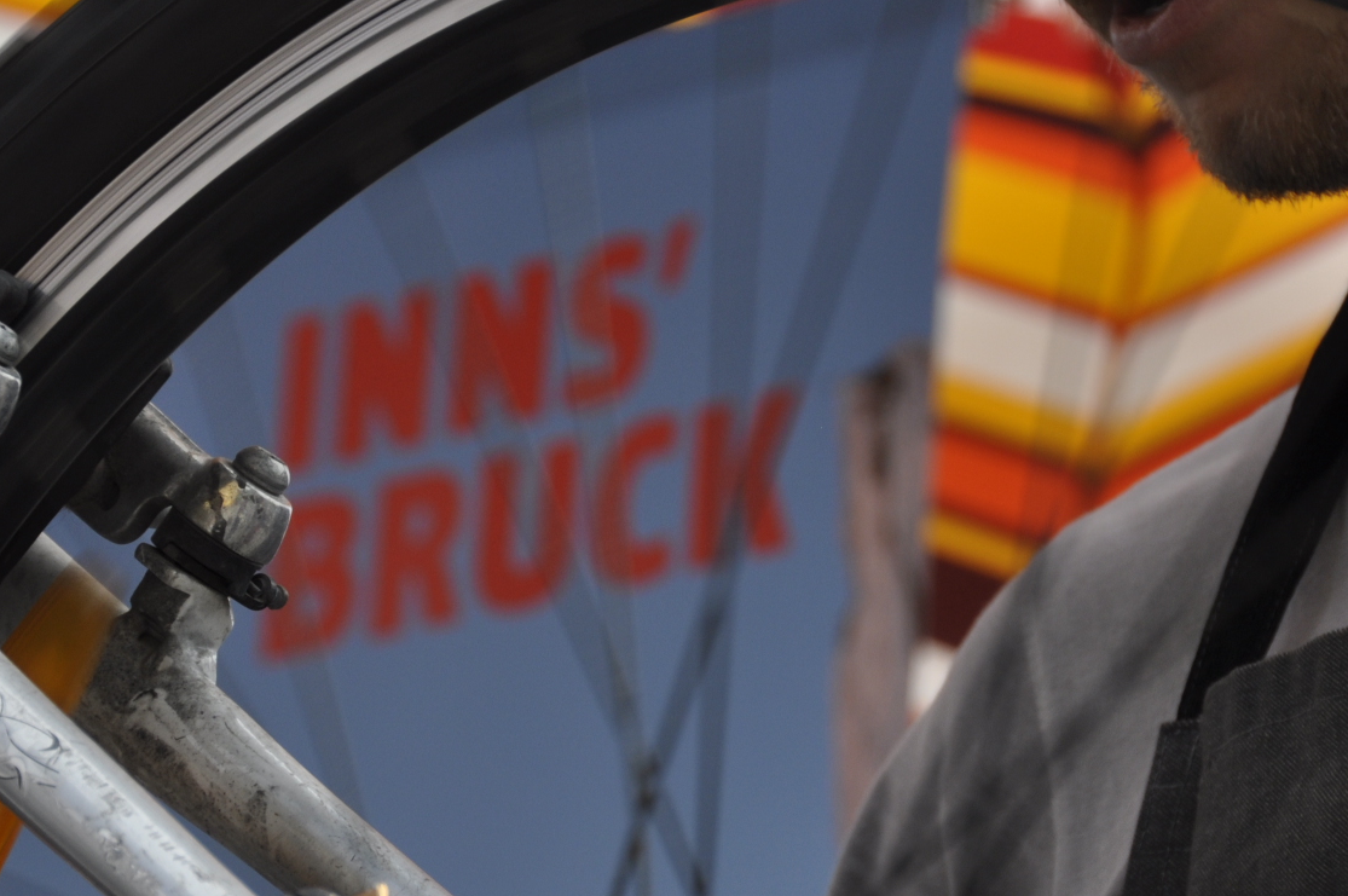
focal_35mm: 323
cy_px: 522
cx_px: 826
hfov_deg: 6.4
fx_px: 12082
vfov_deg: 4.2
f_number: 8
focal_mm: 112
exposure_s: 1/250
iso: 200
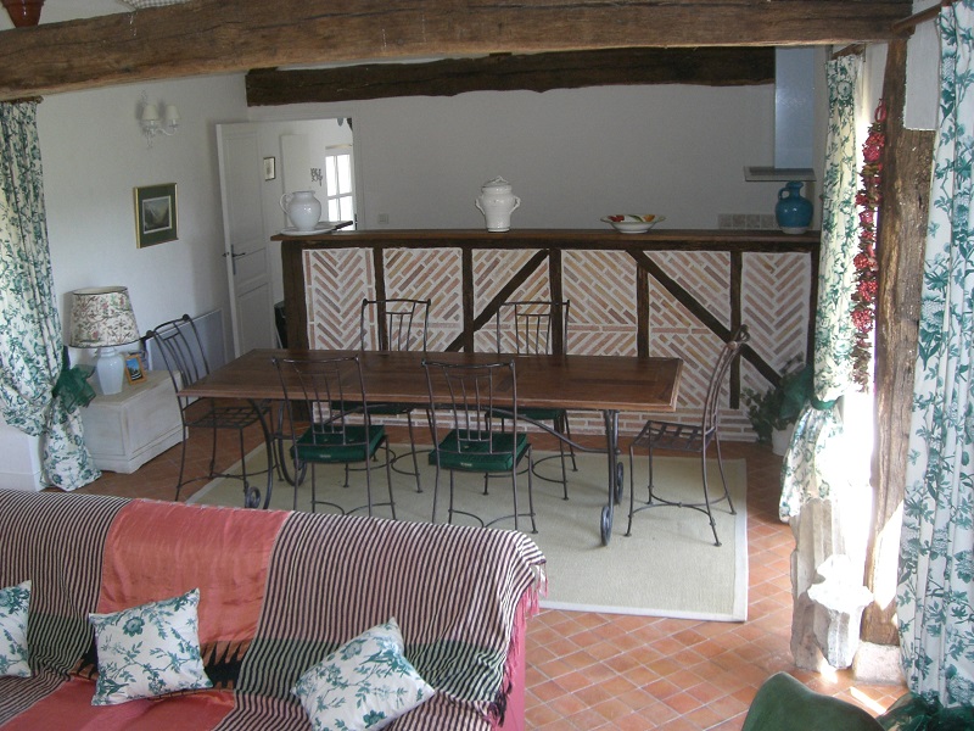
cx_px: 487
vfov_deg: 37.7
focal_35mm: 38
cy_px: 366
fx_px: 1069
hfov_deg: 49.0
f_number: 2.7
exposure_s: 1/60
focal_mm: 6.2
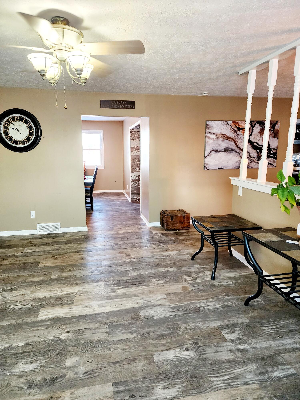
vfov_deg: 73.9
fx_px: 266
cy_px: 200
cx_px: 150
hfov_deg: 58.9
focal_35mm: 23
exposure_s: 1/120
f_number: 1.8
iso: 320
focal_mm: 6.4
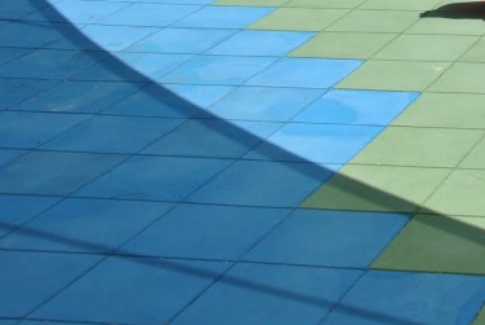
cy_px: -119
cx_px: 725
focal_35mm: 101
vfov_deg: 13.0
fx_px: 1362
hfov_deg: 18.0
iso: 100
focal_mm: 22
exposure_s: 1/320
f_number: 9
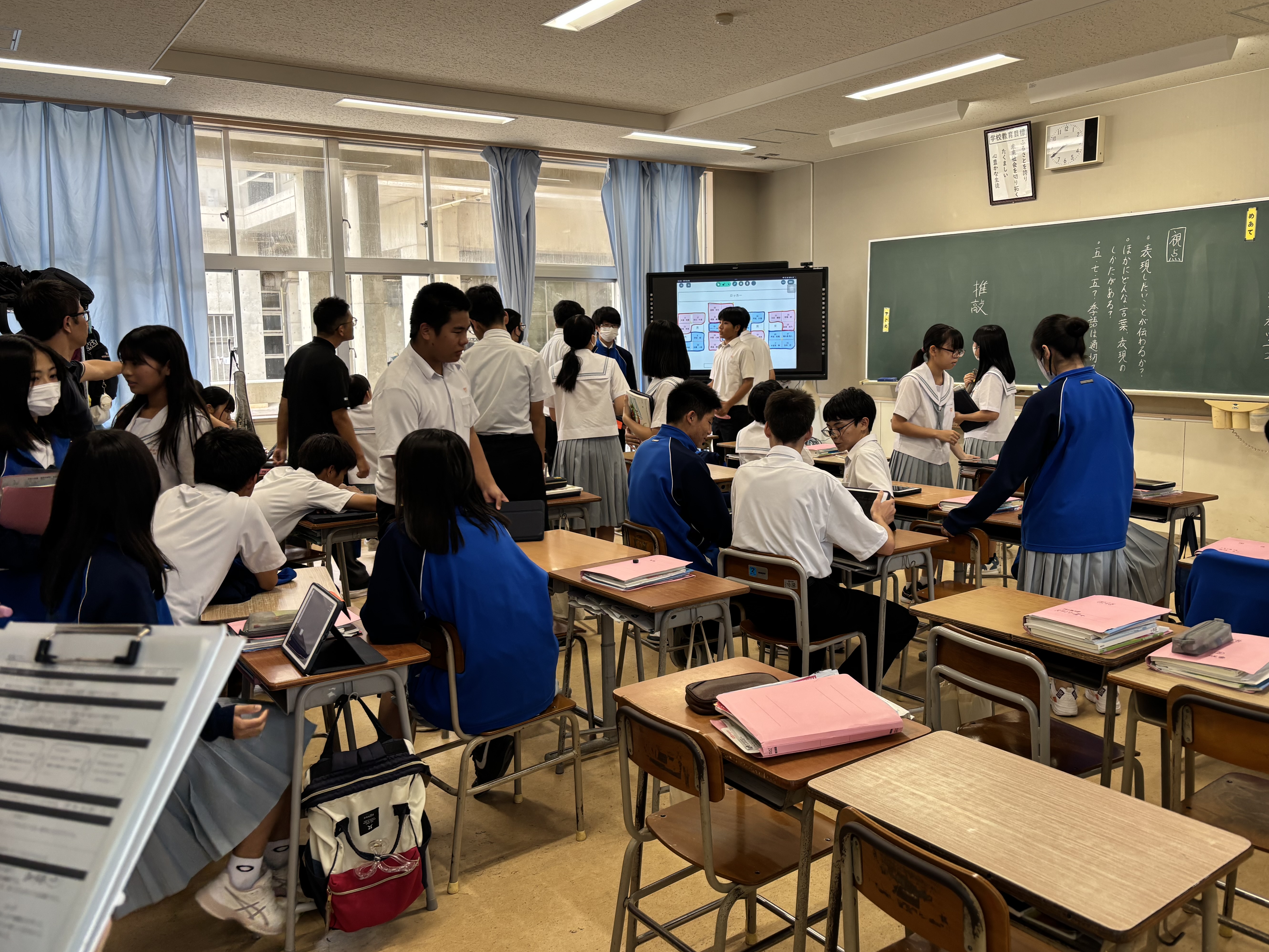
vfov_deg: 49.7
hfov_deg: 63.4
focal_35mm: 28
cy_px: 467
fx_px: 1026
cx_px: 667
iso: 80
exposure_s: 1/121
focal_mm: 5.96
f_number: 1.6
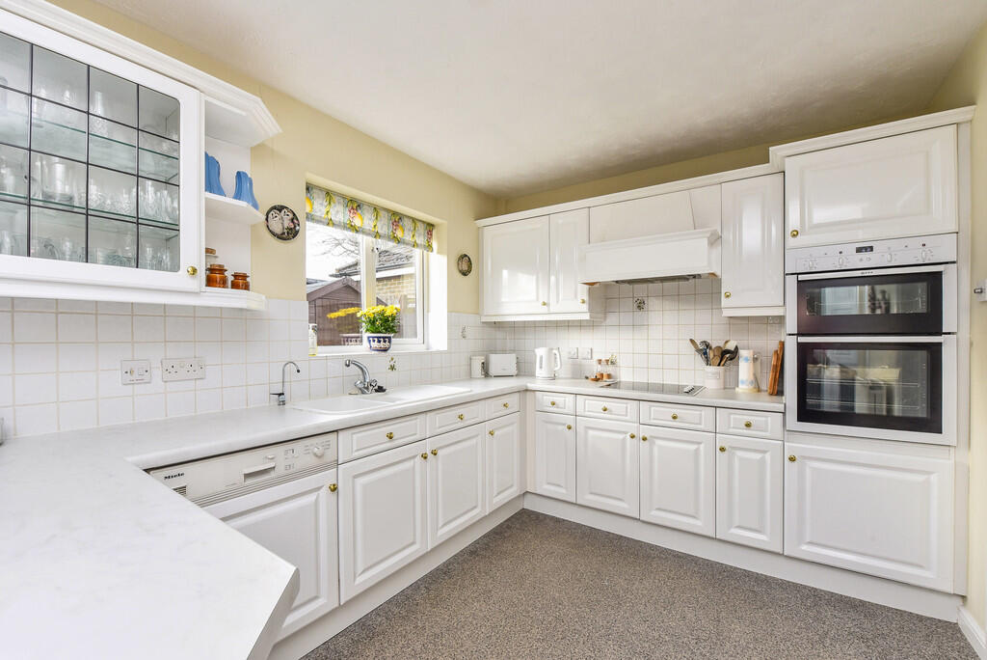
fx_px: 384
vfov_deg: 81.3
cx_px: 494
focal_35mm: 14
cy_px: 330
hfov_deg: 104.2
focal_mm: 14
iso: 640
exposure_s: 1/30
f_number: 9
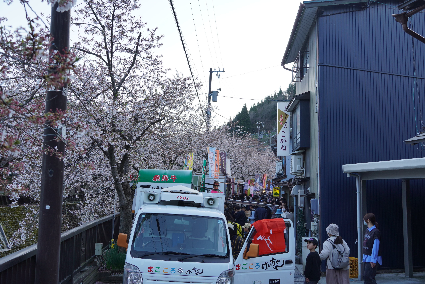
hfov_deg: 49.5
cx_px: 212
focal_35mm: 39
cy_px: 142
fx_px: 461
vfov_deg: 34.3
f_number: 4.5
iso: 100
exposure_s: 1/80
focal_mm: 26
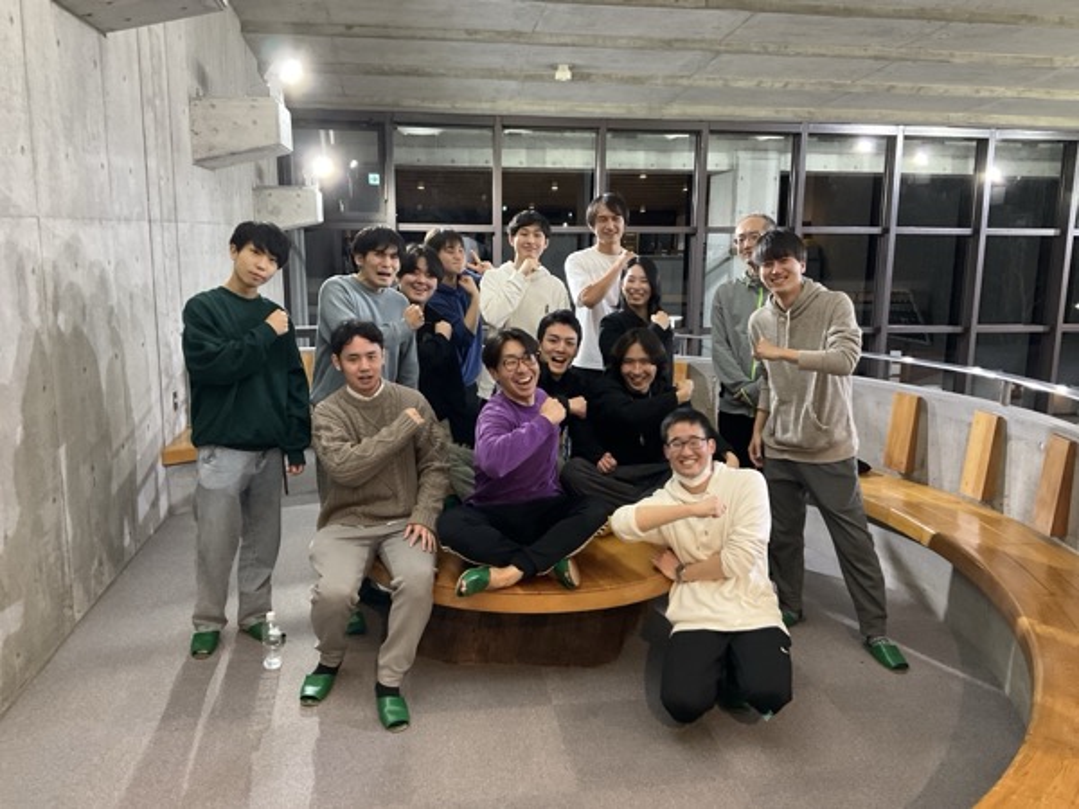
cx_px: 540
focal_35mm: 29
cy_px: 404
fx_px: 904
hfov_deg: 61.7
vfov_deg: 48.2
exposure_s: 1/25
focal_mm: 3
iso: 320
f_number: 1.8
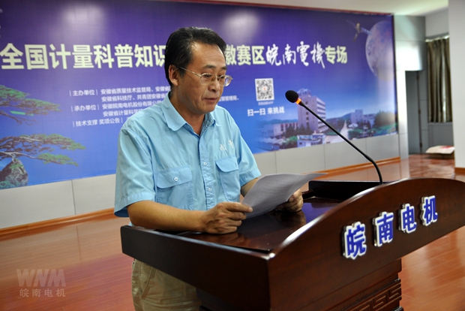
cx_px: 232
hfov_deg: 57.2
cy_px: 156
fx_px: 426
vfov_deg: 40.0
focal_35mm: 33
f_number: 2.8
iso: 400
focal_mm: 22
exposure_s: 1/30
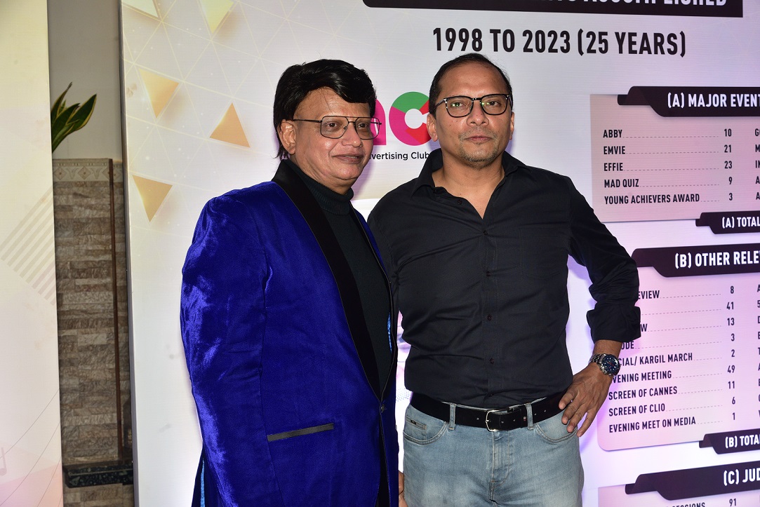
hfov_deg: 30.5
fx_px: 1394
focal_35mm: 66
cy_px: 254
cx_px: 380
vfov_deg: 20.6
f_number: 7.1
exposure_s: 1/60
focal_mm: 66
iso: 1000
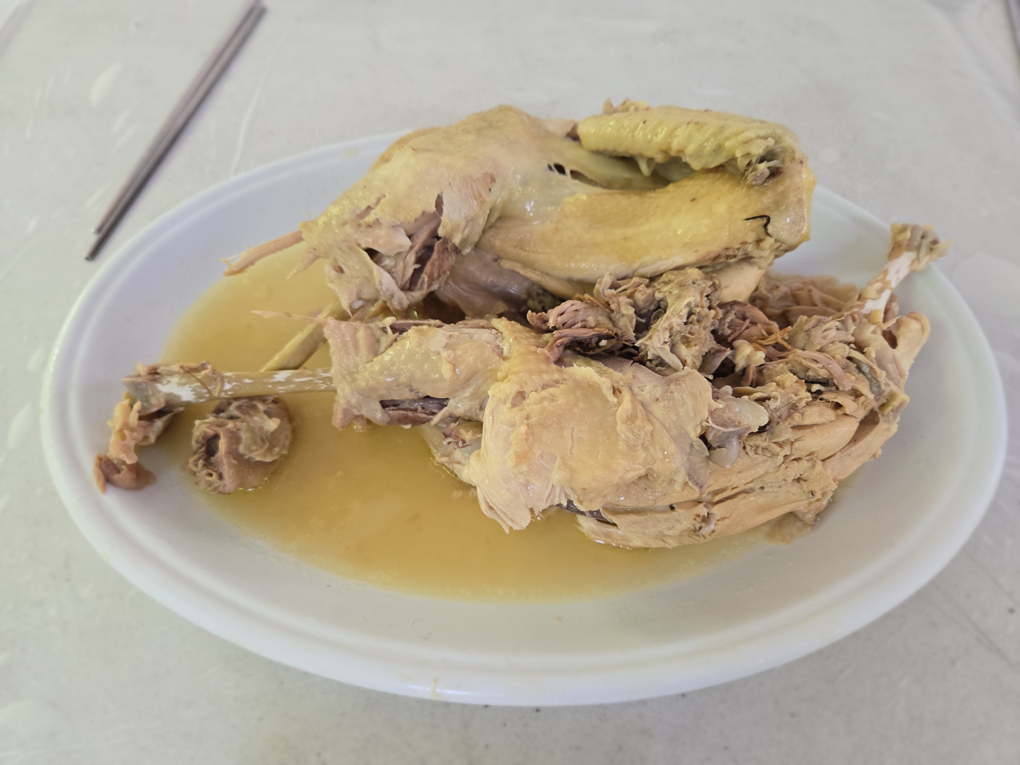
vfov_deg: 58.9
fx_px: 678
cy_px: 382
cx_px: 510
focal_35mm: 23
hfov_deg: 73.9
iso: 250
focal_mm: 5.4
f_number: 1.8
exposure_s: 1/60
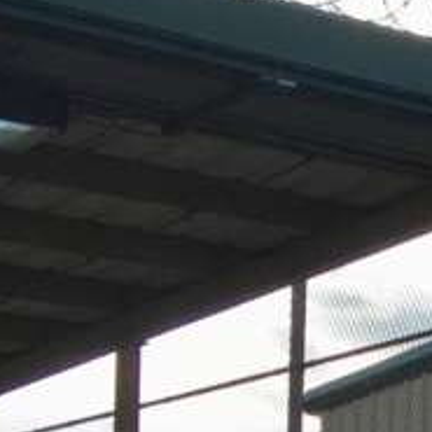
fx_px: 2344
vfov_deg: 10.2
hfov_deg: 9.7
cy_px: 607
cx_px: 908
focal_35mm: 166
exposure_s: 1/1350
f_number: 2.2
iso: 25
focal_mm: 4.15
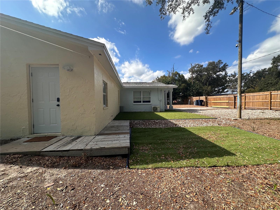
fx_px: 113
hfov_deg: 102.1
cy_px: 105
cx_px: 140
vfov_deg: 85.7
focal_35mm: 14
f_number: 2.2
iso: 40
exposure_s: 1/1276
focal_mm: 2.22
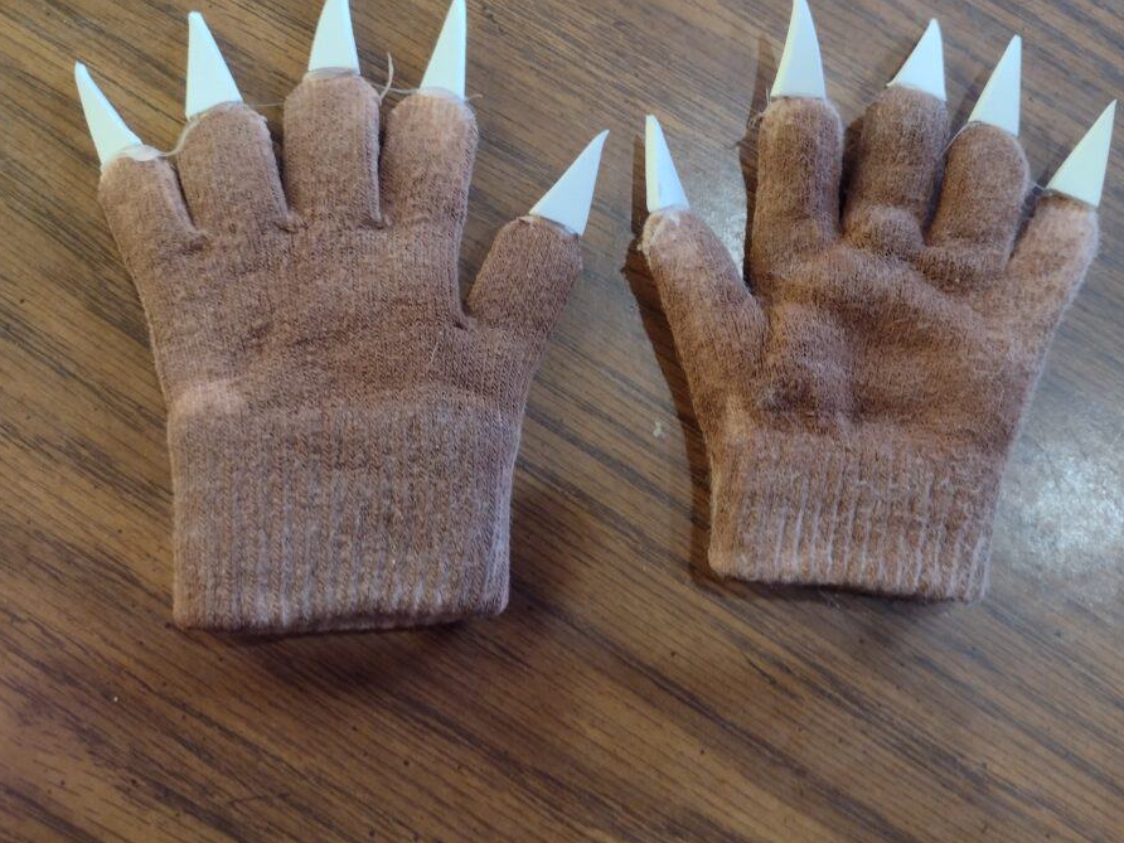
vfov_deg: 45.4
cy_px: 372
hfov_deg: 58.3
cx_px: 610
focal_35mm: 31
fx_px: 1007
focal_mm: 4.71
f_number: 1.7
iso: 172
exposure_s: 1/40
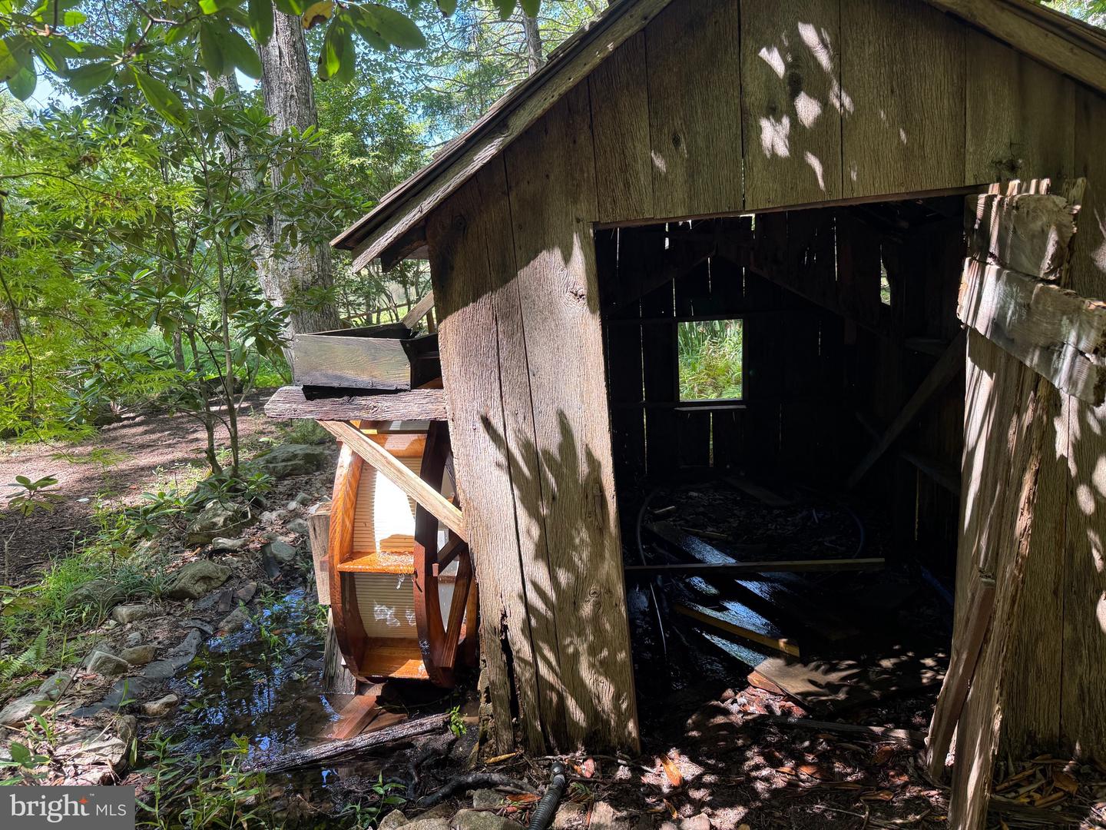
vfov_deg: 56.8
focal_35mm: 24
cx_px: 553
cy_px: 415
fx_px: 767
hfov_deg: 71.6
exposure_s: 1/150
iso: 100
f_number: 1.78
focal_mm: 6.76
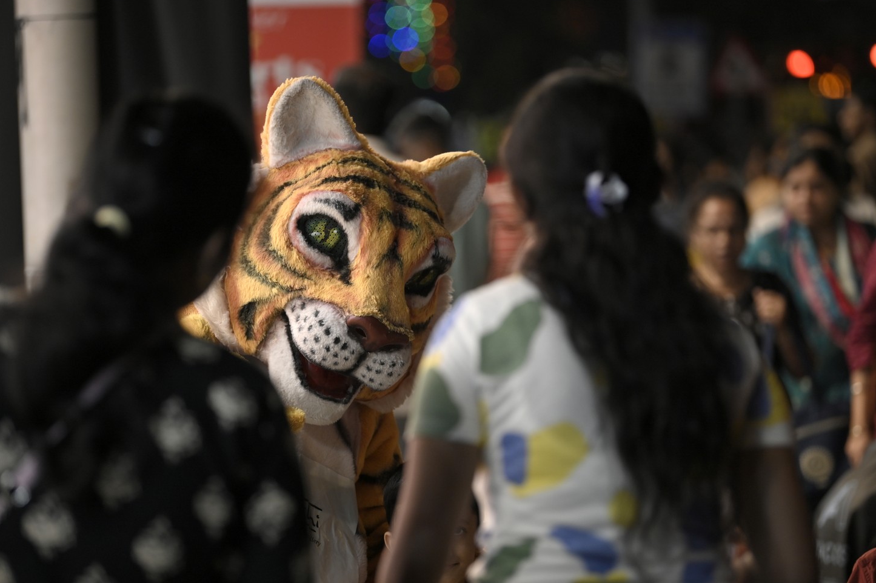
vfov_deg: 8.8
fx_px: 3770
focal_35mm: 155
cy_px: 314
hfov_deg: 13.3
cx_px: 415
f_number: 2.8
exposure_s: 1/320
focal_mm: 140
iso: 640
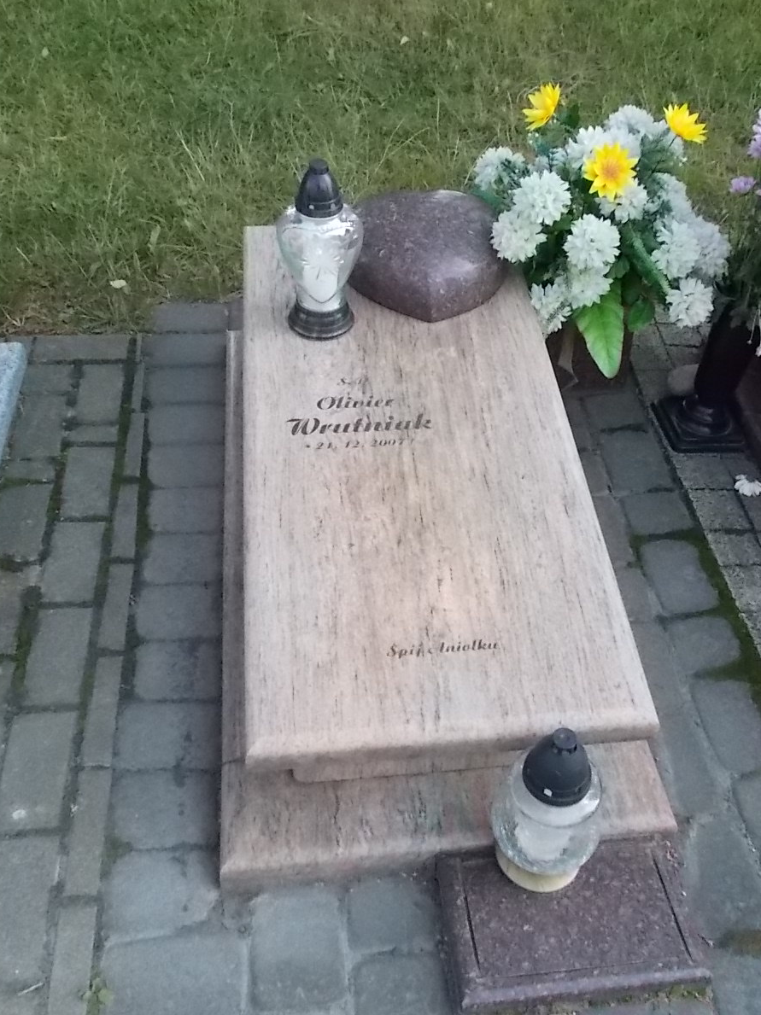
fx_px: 1026
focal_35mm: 35
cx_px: 426
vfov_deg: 52.6
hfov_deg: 40.6
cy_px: 504
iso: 400
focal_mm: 4.6
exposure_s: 1/160
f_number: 8
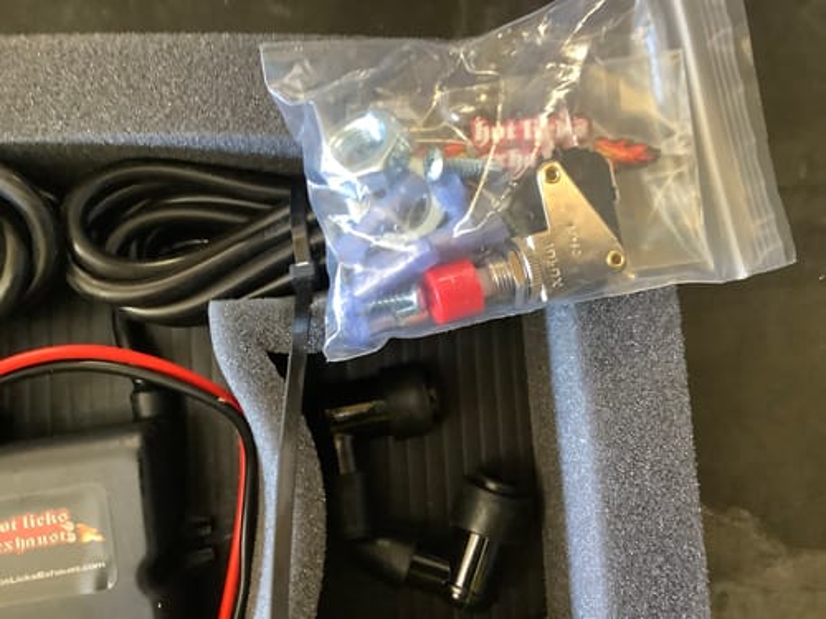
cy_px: 310
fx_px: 740
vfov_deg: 45.4
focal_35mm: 31
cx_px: 413
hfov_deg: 58.4
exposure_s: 1/25
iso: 320
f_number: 2.4
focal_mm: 3.3
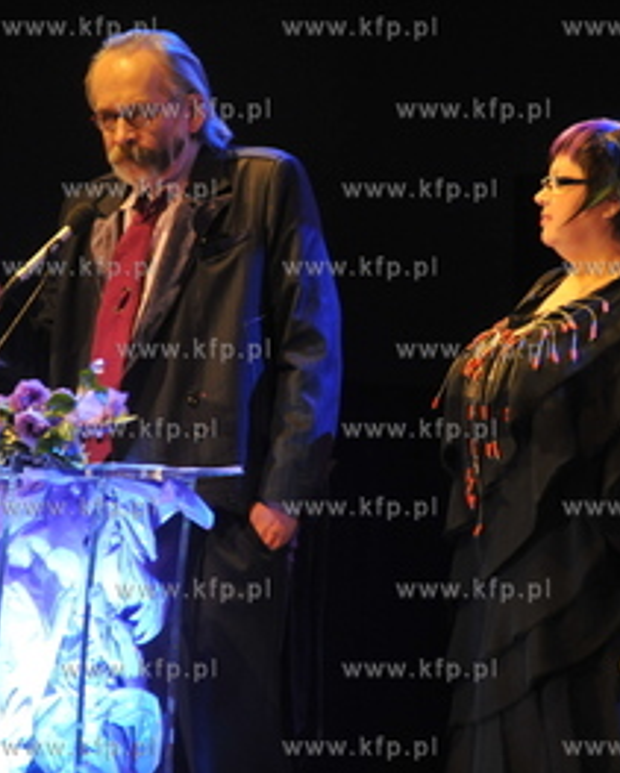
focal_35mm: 285
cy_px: 388
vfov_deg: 6.8
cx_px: 297
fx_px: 6526
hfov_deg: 5.4
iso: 2000
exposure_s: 1/200
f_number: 4
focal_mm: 200
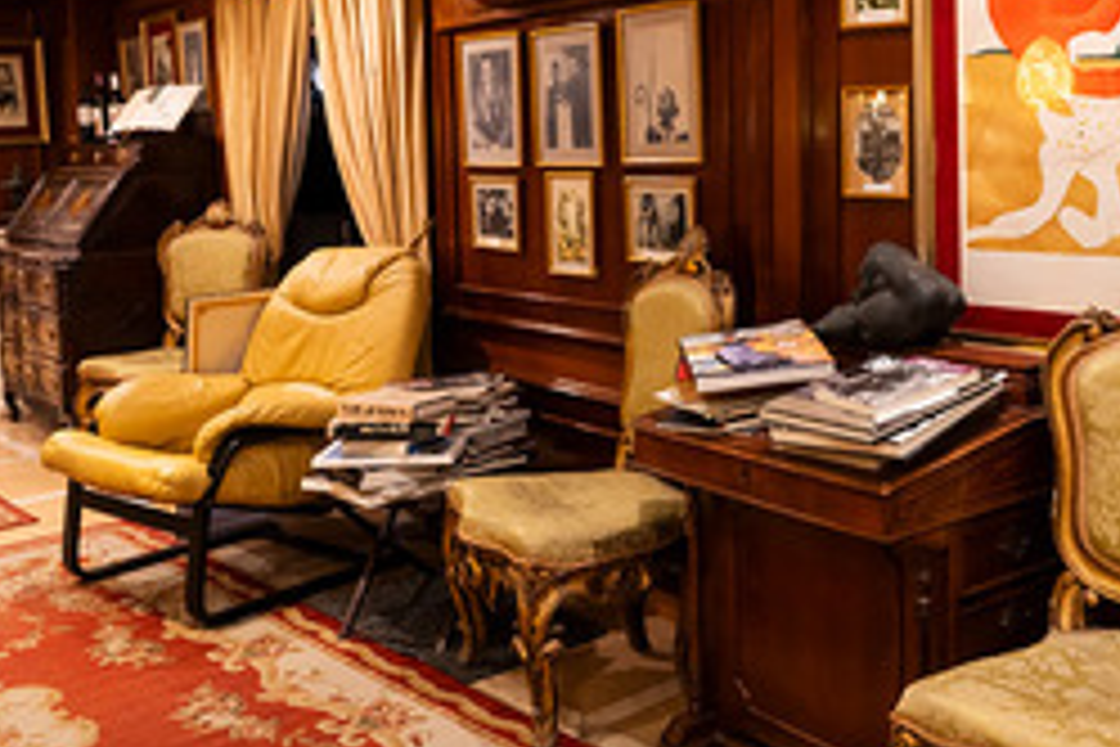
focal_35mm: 39
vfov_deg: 34.2
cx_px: 706
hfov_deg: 49.0
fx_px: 1213
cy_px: 364
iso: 1600
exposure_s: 1/25
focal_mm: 24
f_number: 7.1
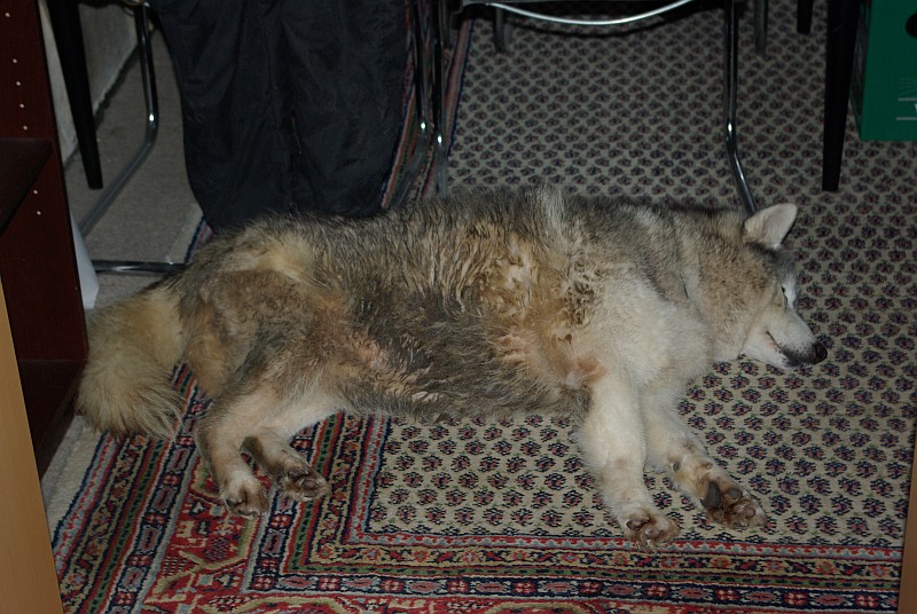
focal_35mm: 68
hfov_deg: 29.8
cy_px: 307
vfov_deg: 20.2
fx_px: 1722
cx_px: 458
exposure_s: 1/180
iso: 400
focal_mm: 45
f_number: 6.7
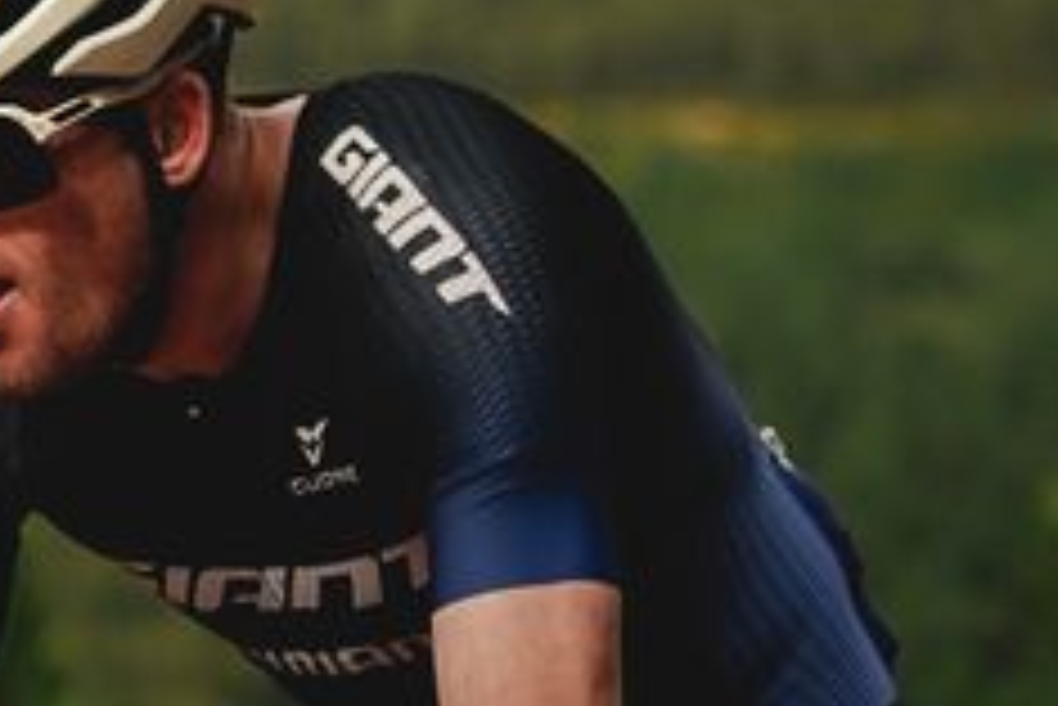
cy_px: 236
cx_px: 81
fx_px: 5911
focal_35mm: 201
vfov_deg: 6.8
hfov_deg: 10.2
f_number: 4.5
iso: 640
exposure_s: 1/640
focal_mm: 105
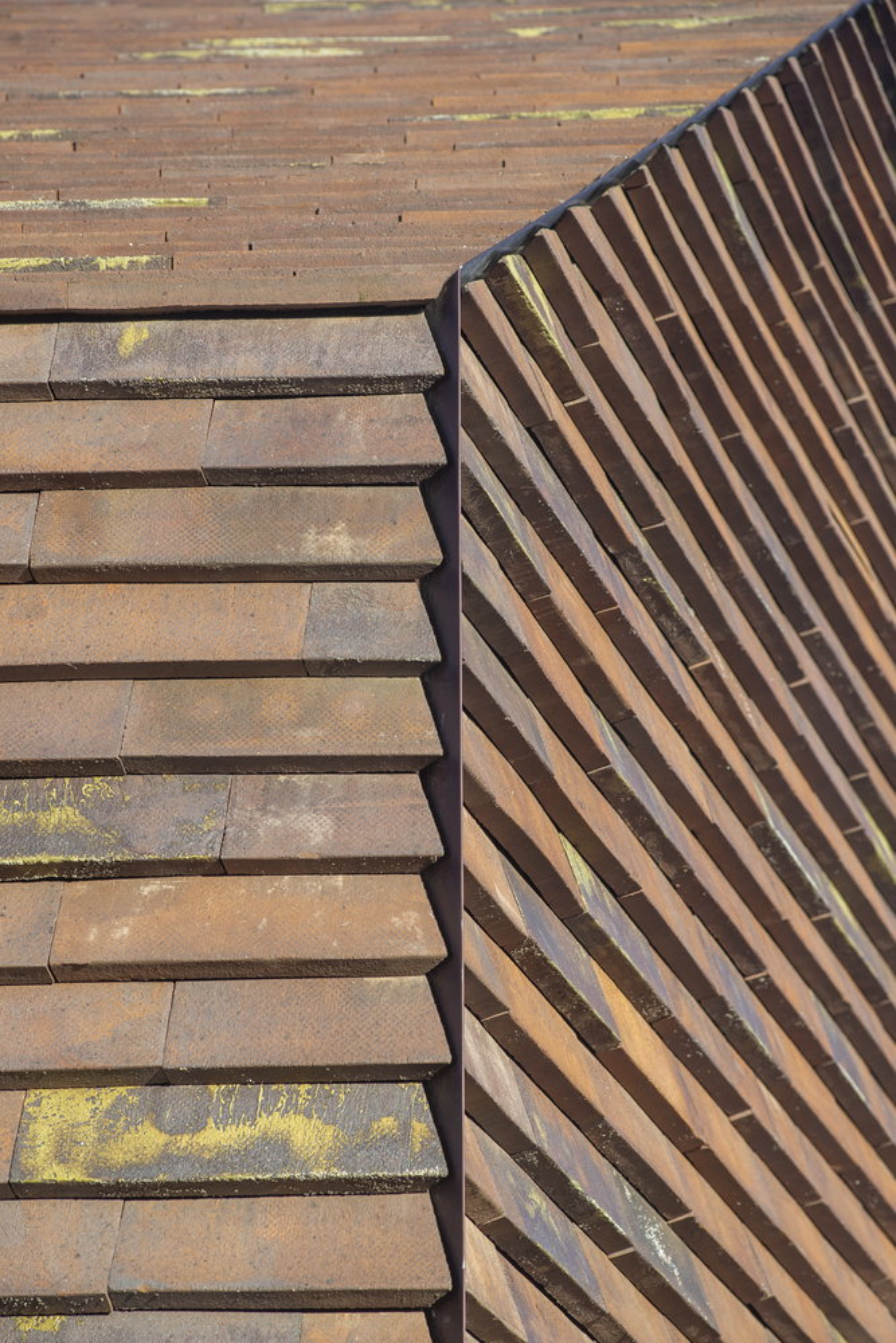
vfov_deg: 15.2
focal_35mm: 135
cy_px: 672
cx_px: 448
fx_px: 5038
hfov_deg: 10.2
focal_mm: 135
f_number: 7.1
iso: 250
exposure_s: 1/320
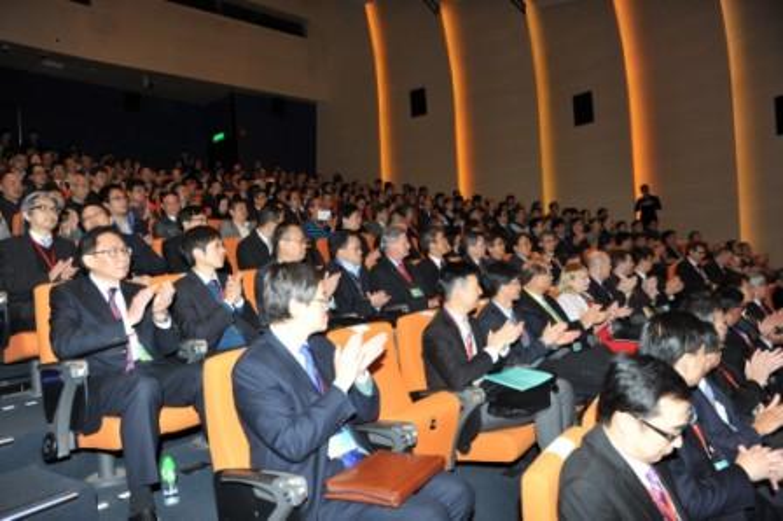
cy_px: 260
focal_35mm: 24
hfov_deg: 73.8
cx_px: 392
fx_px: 522
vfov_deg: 53.1
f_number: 5
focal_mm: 24
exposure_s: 1/60
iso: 250
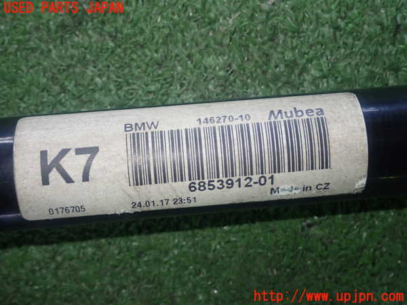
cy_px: 152
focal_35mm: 50
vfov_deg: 29.1
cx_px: 204
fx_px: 588
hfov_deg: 38.2
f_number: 3.2
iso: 400
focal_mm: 9.01
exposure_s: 1/50
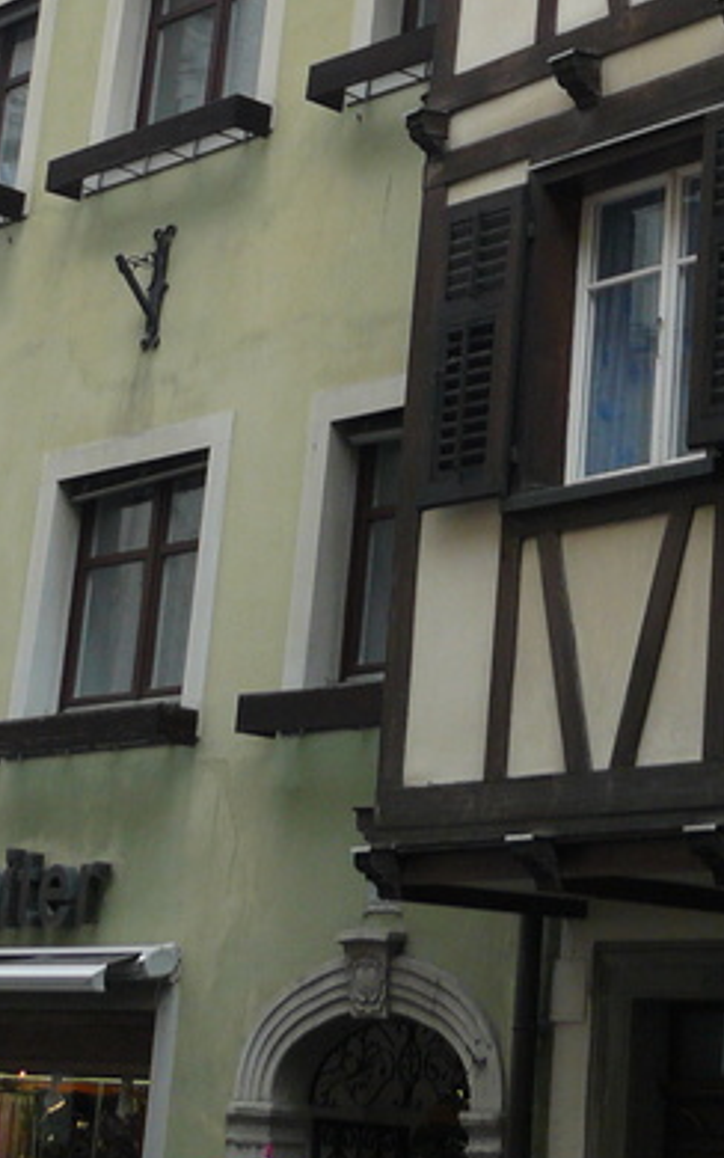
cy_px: -59
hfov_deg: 13.7
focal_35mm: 94
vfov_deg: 21.2
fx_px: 2965
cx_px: 724
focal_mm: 6
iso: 100
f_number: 3.2
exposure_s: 1/100
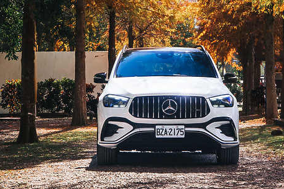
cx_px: 151
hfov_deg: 14.6
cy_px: 56
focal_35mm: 140
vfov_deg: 9.8
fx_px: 1105
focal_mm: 82
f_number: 5.6
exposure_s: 1/100
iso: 400
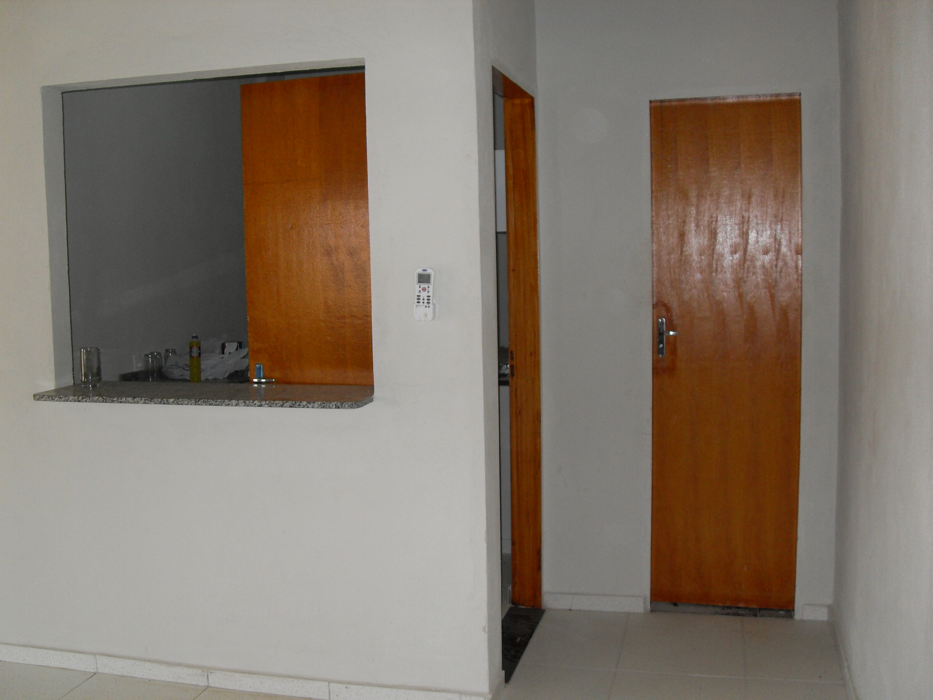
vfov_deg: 38.7
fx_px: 997
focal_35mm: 37
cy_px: 350
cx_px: 466
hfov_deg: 50.1
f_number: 2.8
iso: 100
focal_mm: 6.3
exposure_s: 1/45
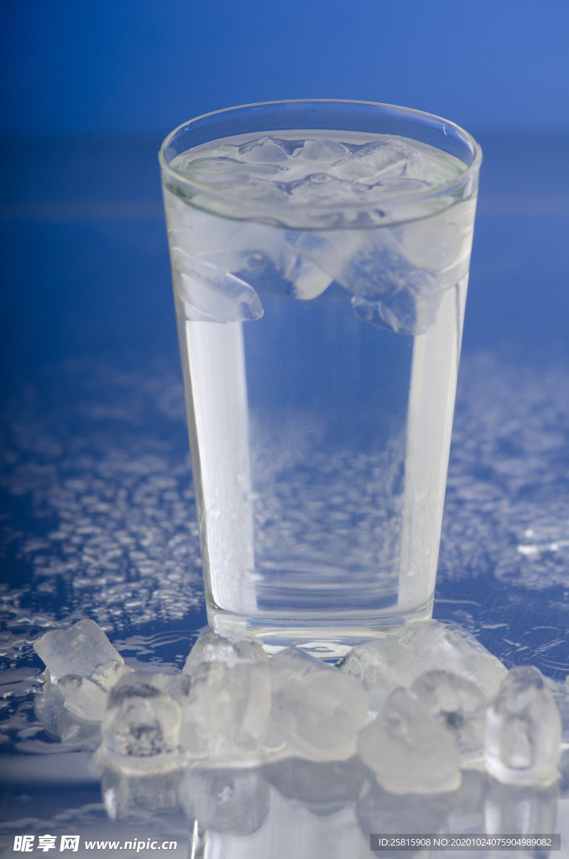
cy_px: 430
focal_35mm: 218
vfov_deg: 9.5
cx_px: 284
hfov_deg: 6.3
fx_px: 5181
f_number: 8
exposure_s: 1/250
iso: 125
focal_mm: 145
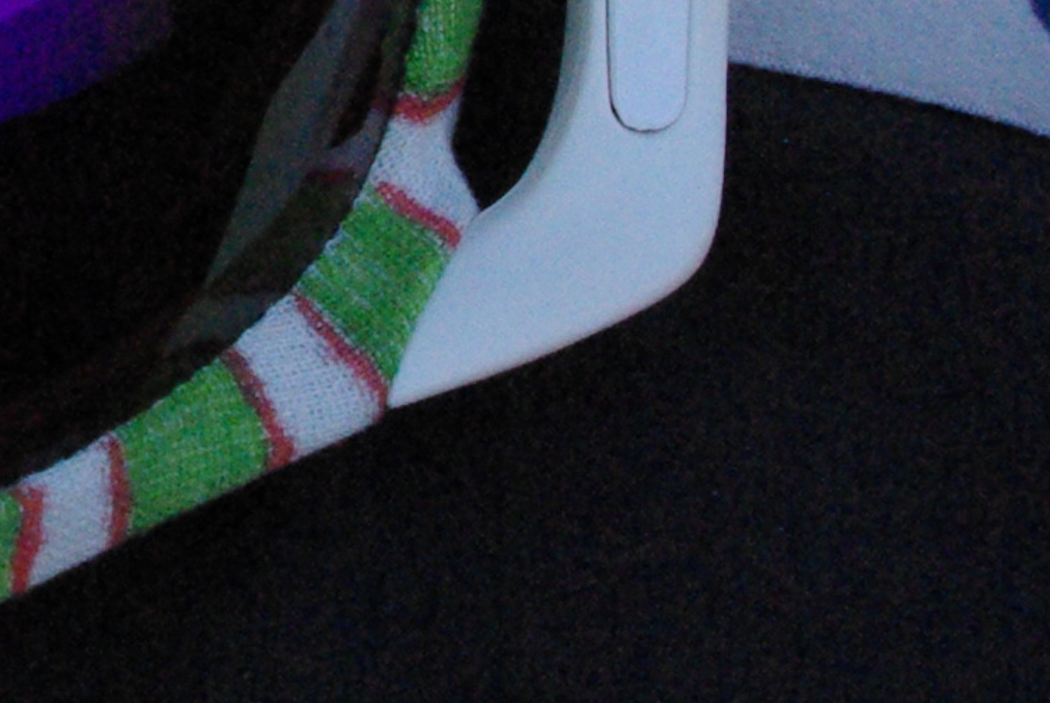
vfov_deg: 8.3
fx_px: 4747
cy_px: -214
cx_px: -218
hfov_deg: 12.3
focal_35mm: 163
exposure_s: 1/500
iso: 1600
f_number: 9.5
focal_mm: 21
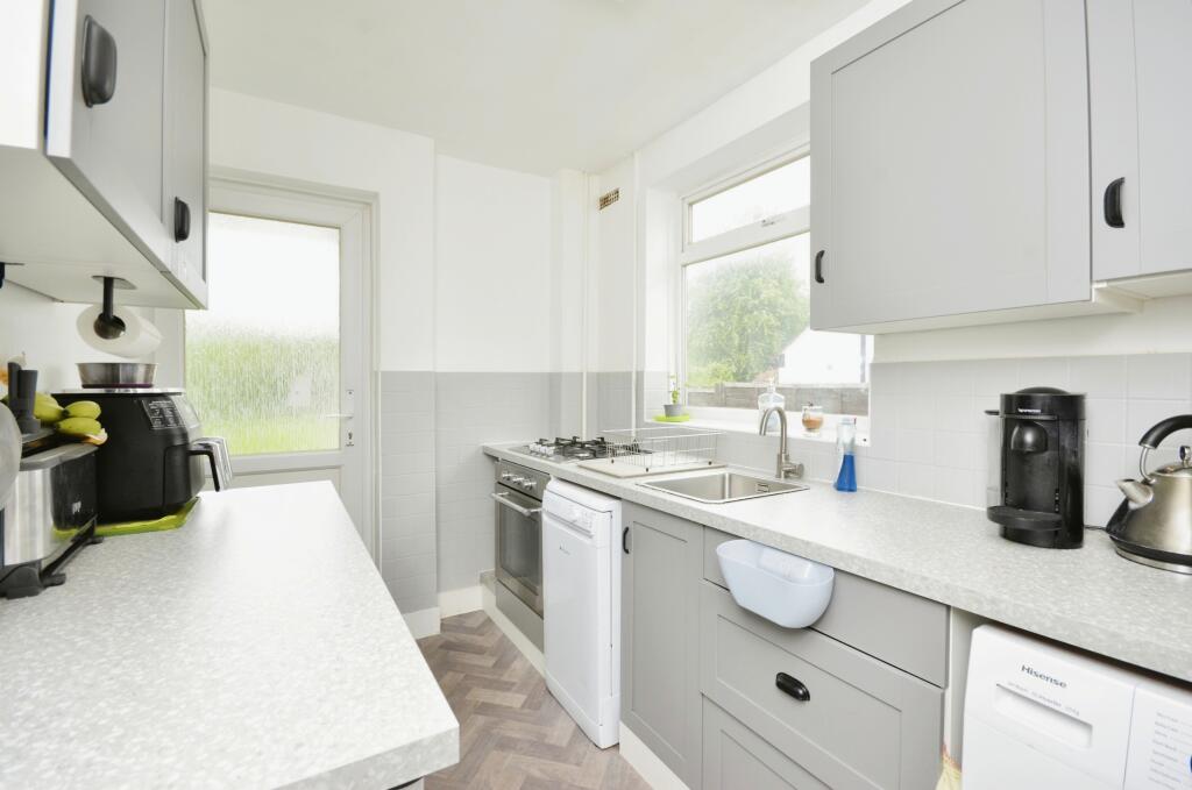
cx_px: 596
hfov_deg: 100.5
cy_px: 395
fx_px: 496
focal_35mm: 15
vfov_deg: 77.1
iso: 400
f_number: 8
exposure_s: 1/60
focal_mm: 10
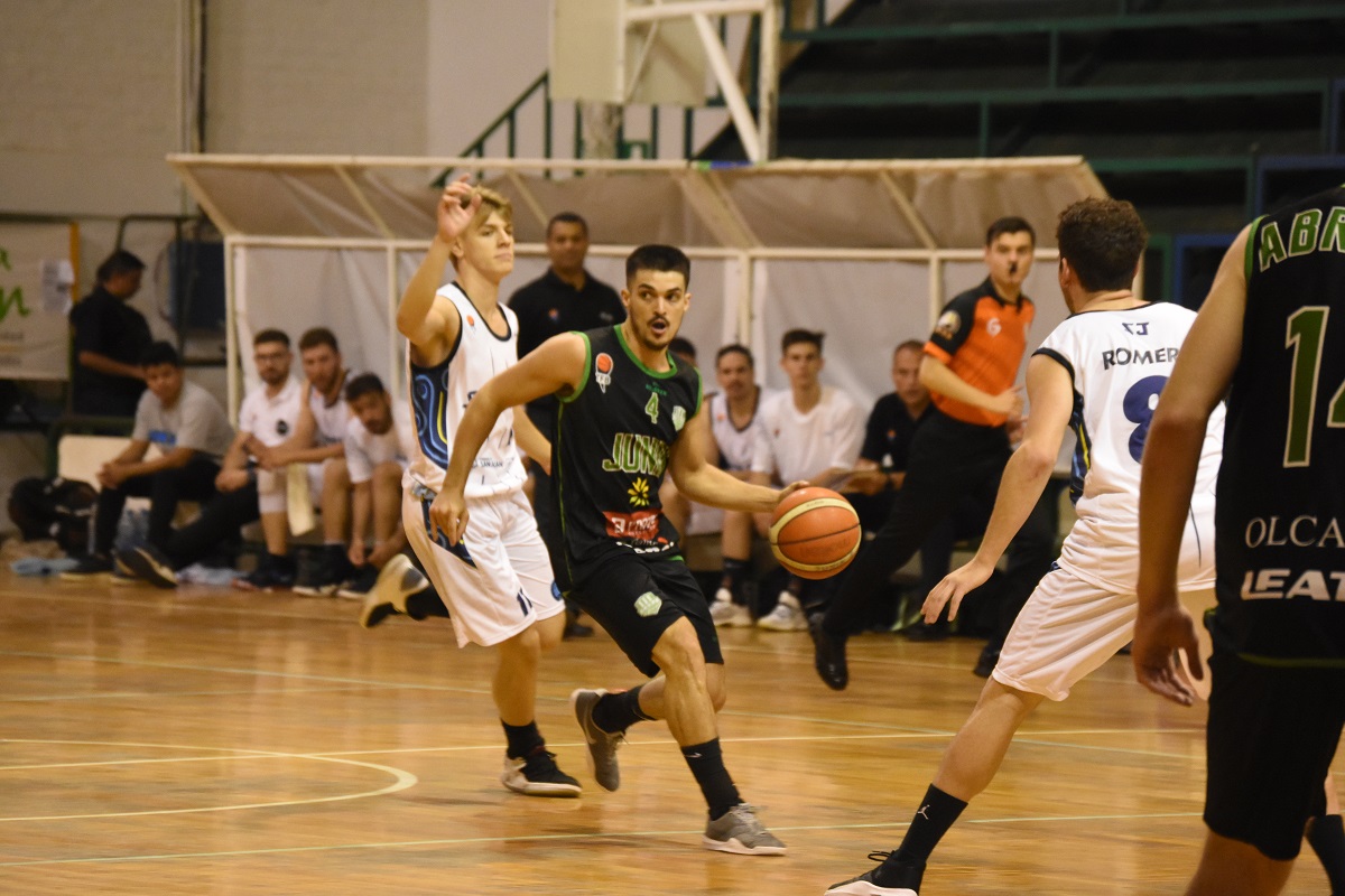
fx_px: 6724
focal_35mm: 180
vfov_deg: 7.6
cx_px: 672
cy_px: 448
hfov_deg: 11.4
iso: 3200
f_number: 5.6
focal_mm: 120
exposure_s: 1/320
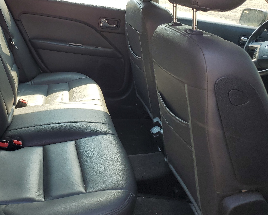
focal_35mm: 38
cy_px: 90
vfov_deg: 39.0
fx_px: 301
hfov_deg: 46.4
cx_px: 70
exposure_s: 1/500
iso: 50
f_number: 1.5
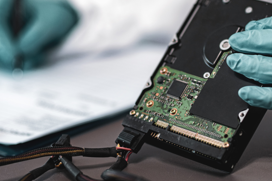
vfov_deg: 8.8
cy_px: 85
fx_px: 1179
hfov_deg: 13.2
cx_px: 147
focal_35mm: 156
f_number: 1.8
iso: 160
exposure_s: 1/160
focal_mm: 85
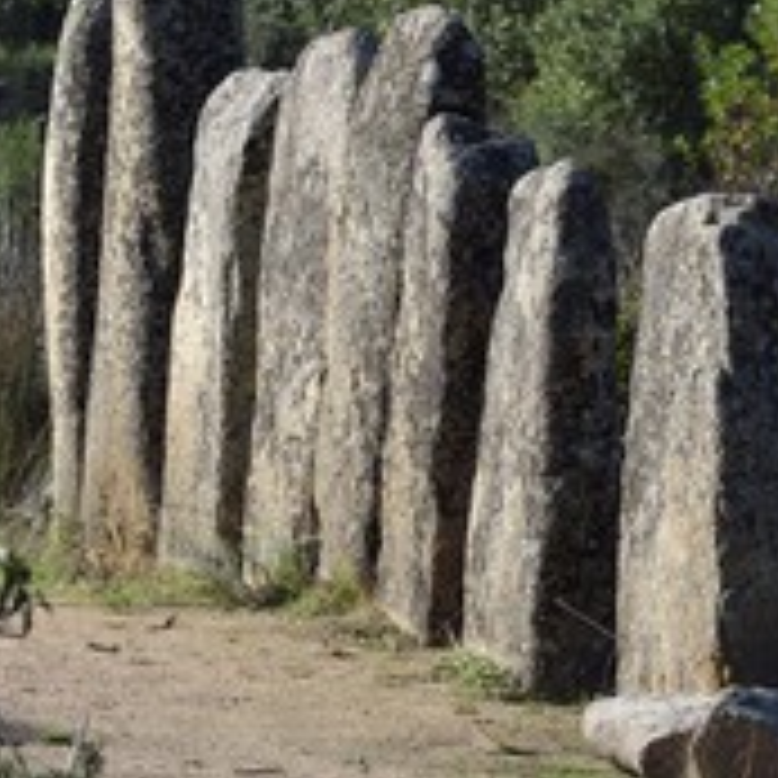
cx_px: 184
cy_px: 153
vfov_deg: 4.2
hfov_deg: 4.2
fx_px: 10502
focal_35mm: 413
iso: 200
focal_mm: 200
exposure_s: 1/250
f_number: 10
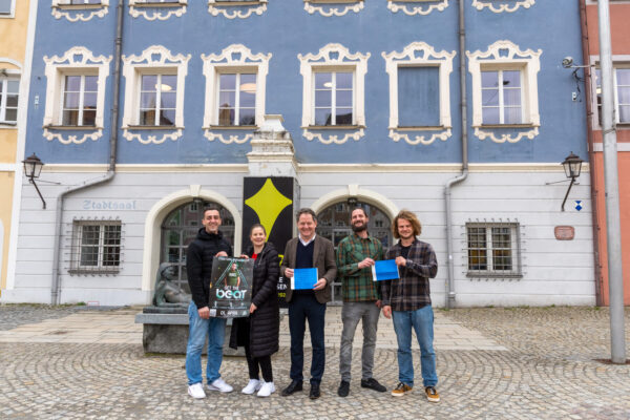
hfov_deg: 70.4
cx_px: 315
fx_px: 446
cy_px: 210
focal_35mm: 26
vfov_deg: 50.4
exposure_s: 1/500
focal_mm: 17
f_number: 8
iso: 500
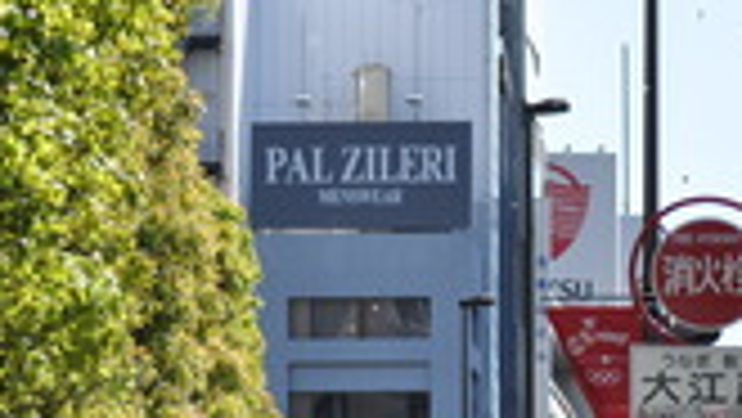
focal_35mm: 377
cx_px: 315
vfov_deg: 3.2
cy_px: 643
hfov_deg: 5.7
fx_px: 7421
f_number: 5.6
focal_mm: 90
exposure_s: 1/500
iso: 200
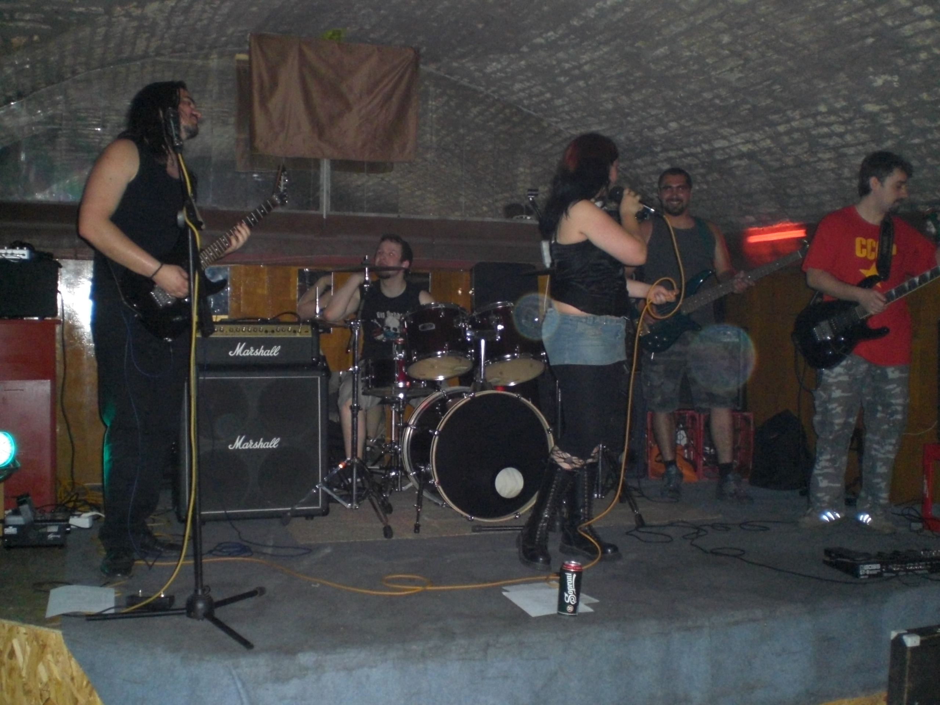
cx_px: 470
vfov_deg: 37.7
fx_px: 1032
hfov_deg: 49.0
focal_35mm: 38
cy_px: 352
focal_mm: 6.3
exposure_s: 1/60
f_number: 3.1
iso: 200
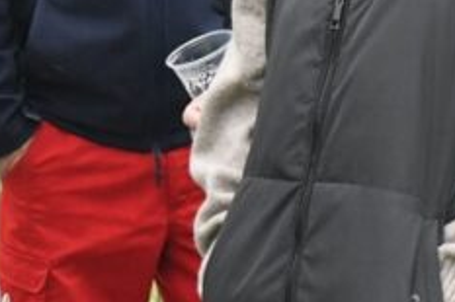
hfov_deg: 9.3
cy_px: -154
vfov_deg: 6.2
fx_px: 2779
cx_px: 45
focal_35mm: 220
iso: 6400
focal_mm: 50
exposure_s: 1/800
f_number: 14
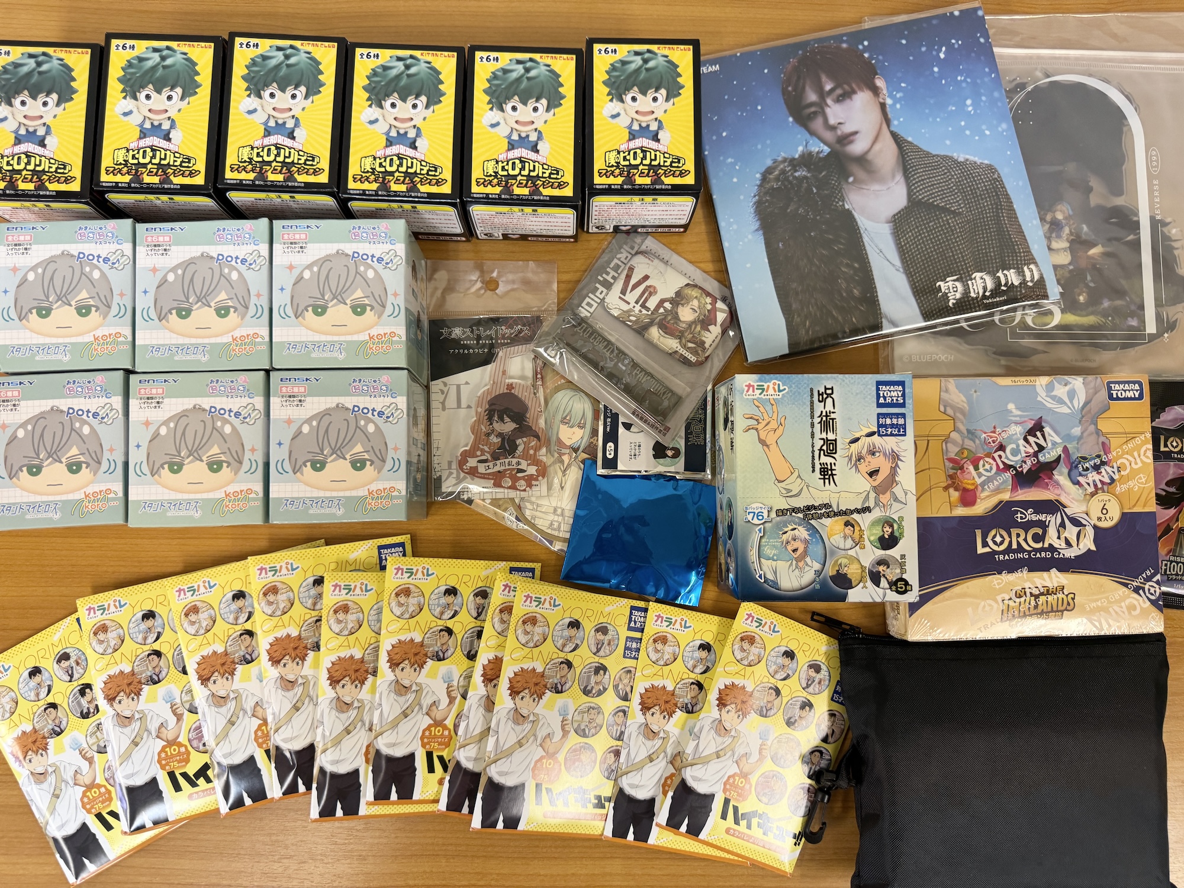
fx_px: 821
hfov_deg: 71.6
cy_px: 444
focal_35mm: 24
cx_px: 592
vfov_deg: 56.8
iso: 200
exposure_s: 1/100
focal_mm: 6.76
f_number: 1.78
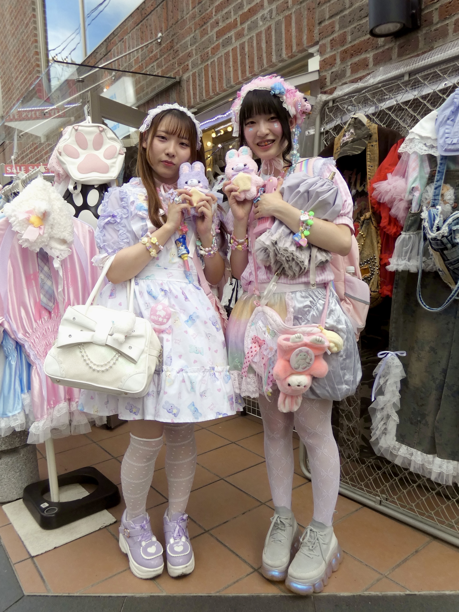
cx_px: 230
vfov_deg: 81.7
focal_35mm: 20
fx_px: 354
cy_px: 306
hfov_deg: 66.0
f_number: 2.8
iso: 80
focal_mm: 3.6
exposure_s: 1/320
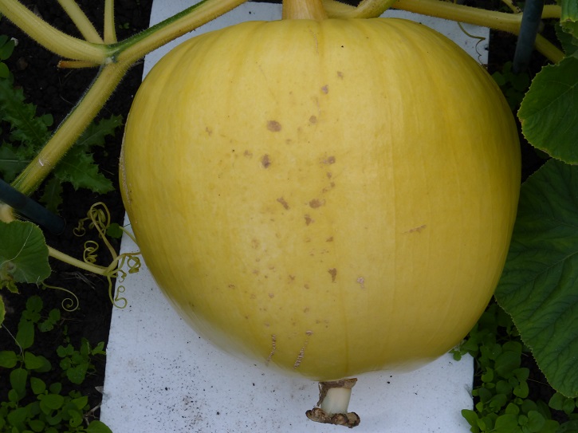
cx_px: 289
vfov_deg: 21.0
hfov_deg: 27.8
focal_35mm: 70
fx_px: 1168
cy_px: 216
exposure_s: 1/60
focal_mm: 12.5
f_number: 5
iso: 125
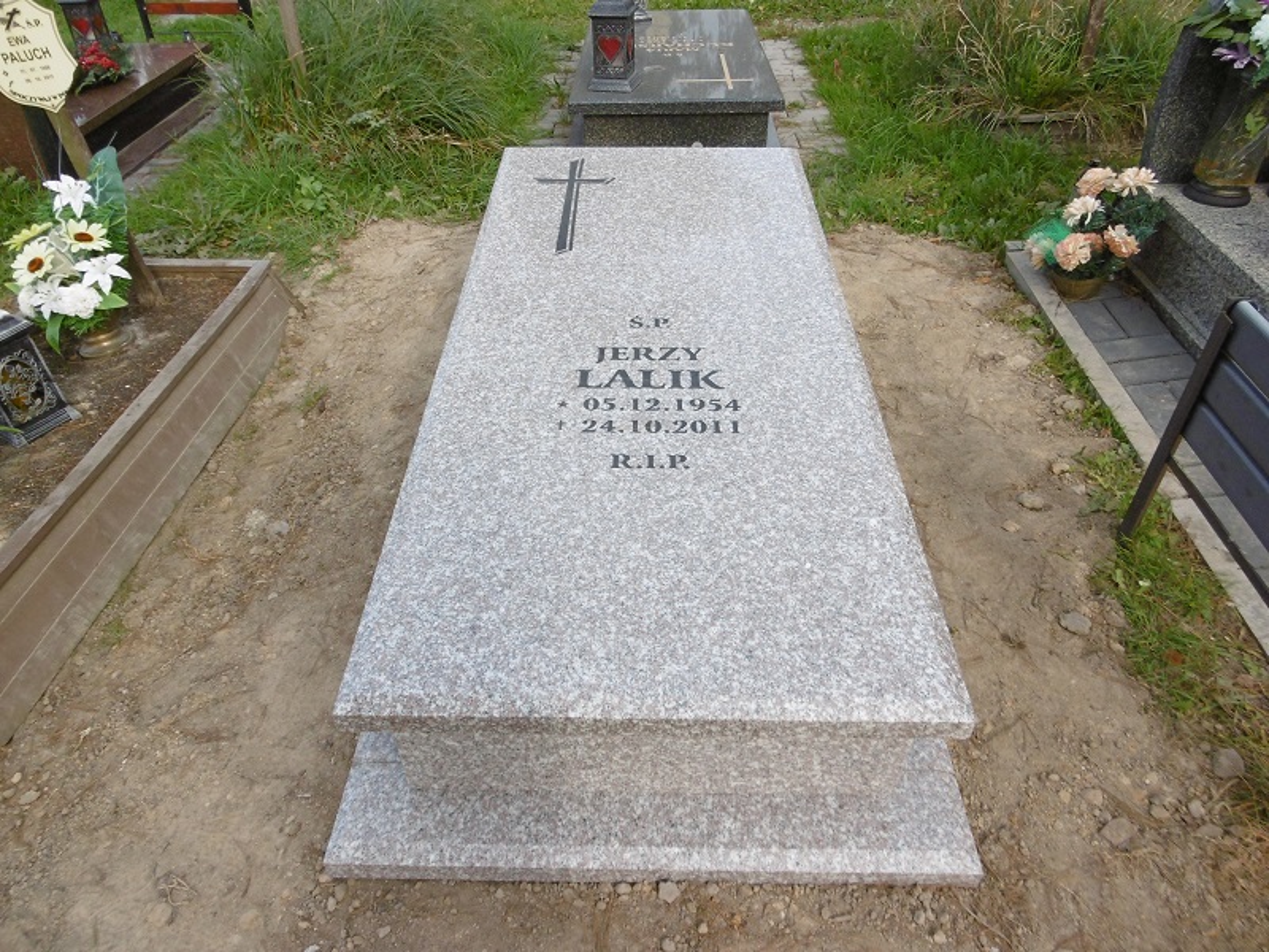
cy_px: 476
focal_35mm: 24
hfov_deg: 71.6
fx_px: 880
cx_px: 634
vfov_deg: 56.8
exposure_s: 1/500
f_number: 3.1
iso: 100
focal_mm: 4.3
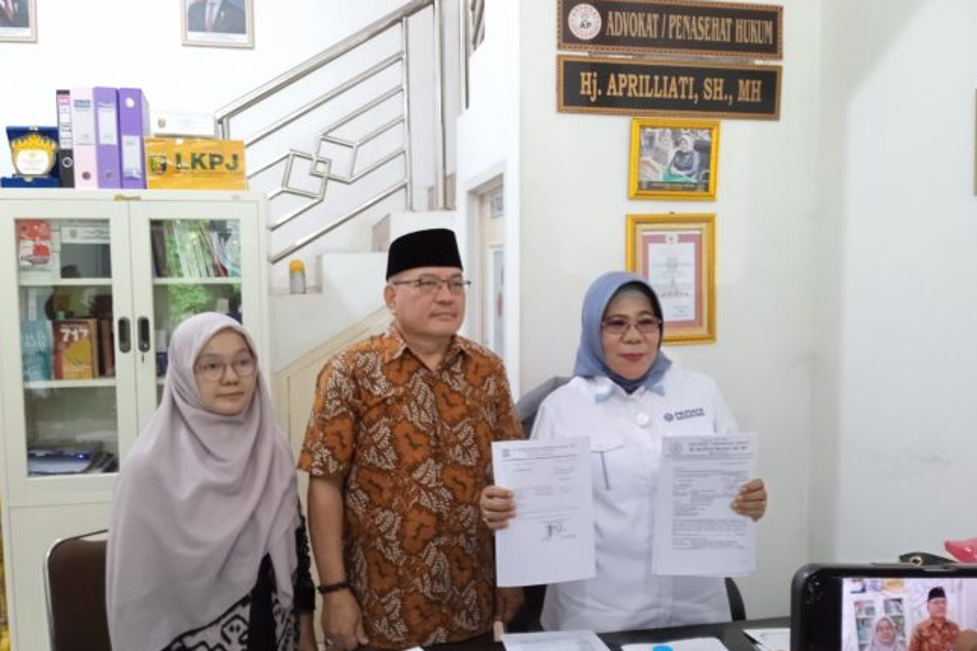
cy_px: 345
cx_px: 477
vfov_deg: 43.6
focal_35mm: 30
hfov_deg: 61.9
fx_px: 814
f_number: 2.2
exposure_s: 1/20
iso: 650
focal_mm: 3.43
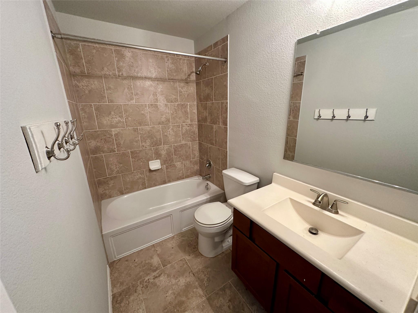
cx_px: 209
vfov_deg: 85.7
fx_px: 169
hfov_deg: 102.1
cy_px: 156
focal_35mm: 14
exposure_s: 1/60
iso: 320
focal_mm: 2.22
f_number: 2.2
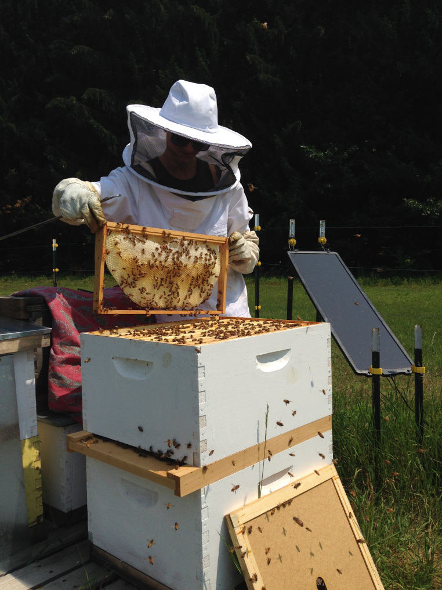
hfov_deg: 42.9
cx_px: 221
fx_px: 562
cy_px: 295
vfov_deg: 55.4
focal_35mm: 33
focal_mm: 4.12
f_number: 2.4
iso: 50
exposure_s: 1/3390
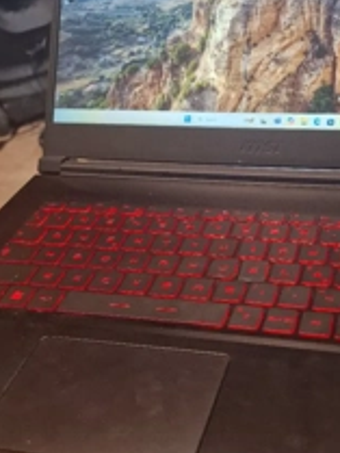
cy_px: 225
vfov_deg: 42.9
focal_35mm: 44
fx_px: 576
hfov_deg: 32.1
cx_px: 269
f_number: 1.8
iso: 500
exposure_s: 1/100
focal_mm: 6.4
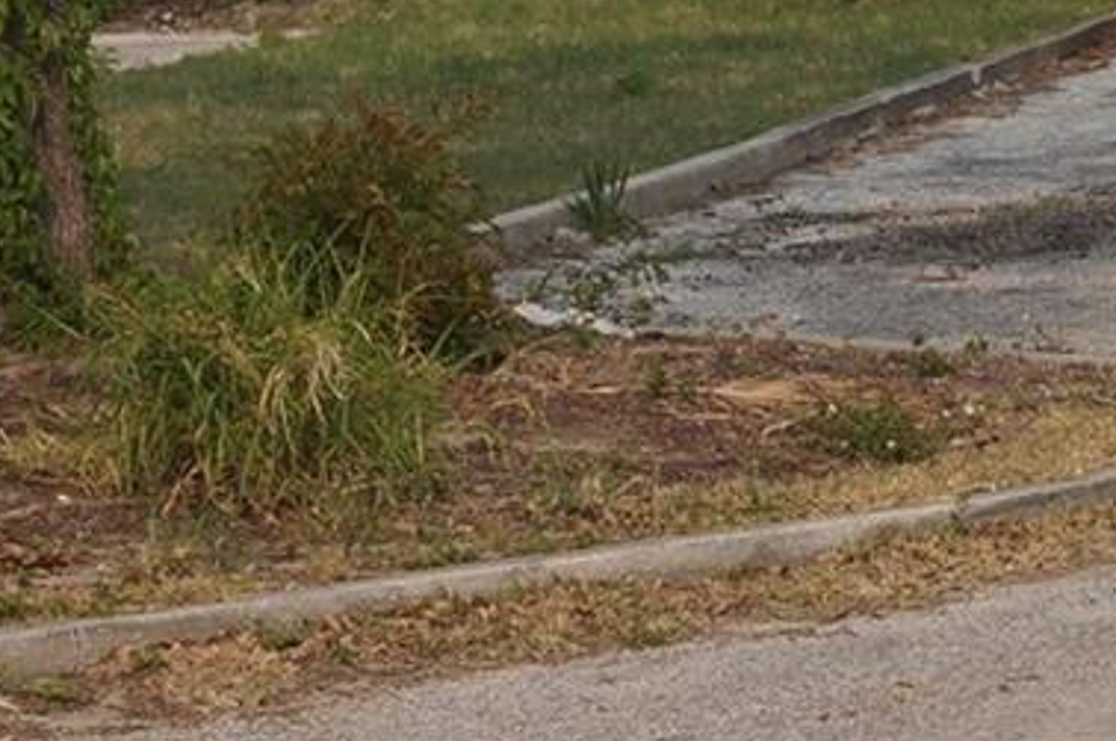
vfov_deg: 6.7
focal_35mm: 203
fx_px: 6285
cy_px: 244
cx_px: 1042
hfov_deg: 10.1
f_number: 5.6
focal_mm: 32
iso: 200
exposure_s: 1/1000
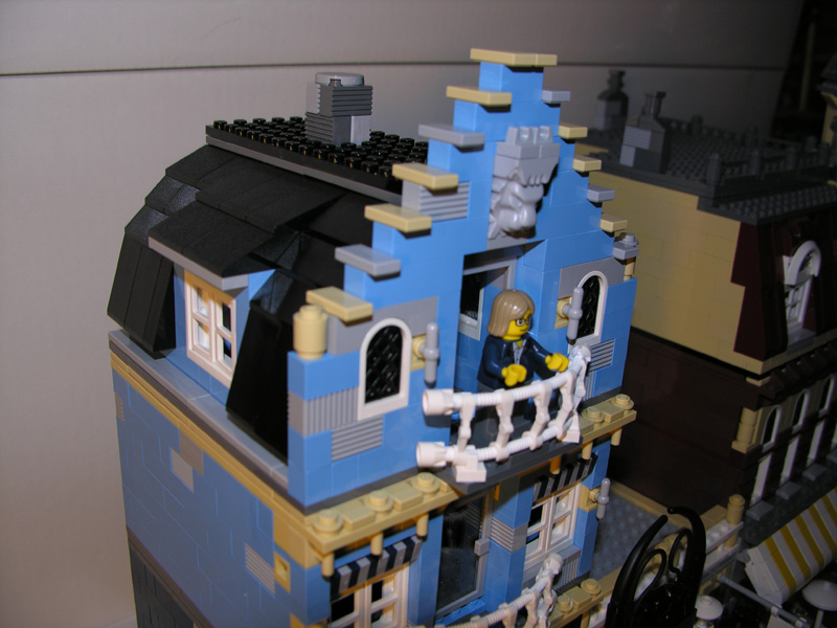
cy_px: 314
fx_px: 846
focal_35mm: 35
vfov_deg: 40.7
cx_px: 418
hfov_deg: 52.6
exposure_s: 1/60.1
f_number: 2.8
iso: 50
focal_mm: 8.9
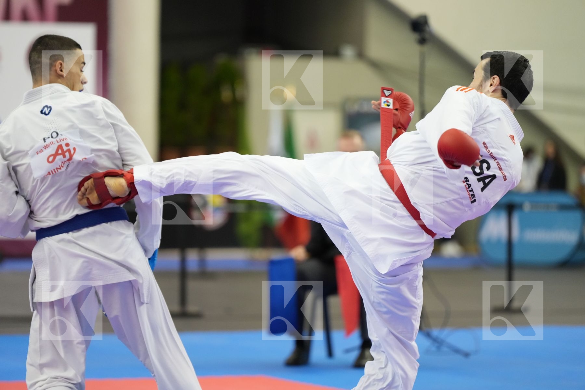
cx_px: 292
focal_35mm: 175
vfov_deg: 7.8
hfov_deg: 11.7
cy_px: 195
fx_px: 2844
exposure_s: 1/1000
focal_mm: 175
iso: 3200
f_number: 2.8
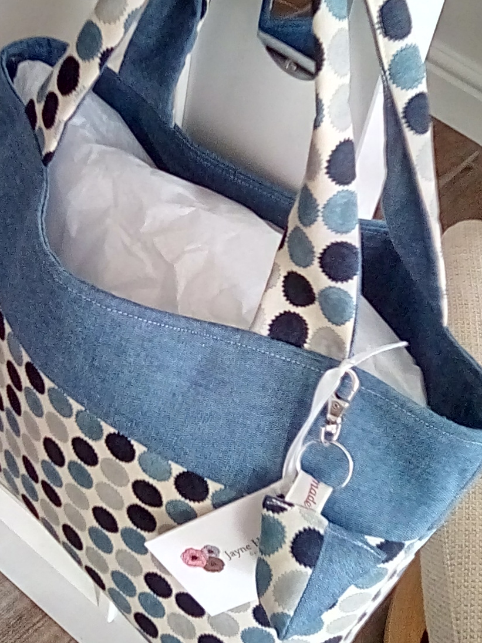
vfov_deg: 33.7
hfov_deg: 25.6
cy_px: 267
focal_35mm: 57
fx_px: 1058
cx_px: 225
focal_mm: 3.1
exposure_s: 1/30
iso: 243
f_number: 2.8
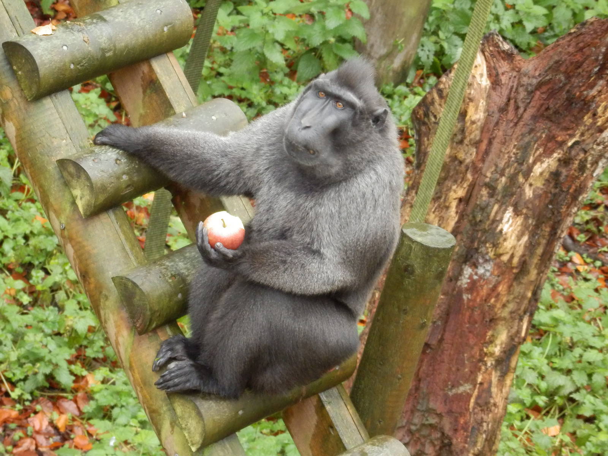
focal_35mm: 248
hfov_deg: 8.0
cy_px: 228
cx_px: 304
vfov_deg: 6.0
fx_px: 4356
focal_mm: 44.4
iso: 800
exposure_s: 1/80
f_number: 6.2
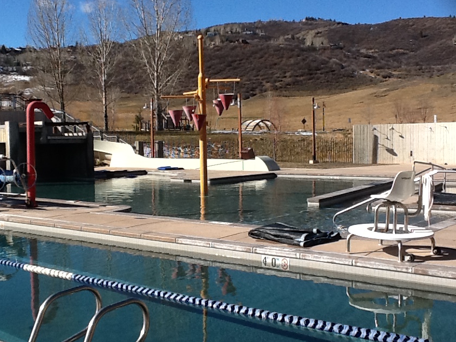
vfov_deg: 29.1
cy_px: 172
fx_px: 659
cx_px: 200
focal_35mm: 50
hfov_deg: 38.1
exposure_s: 1/1575
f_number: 2.4
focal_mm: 2.03
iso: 40
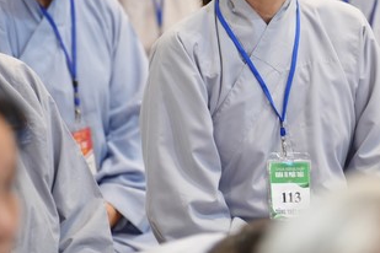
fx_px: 3335
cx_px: 247
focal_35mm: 316
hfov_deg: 6.5
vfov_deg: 4.3
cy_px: -7
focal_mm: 150
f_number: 2.8
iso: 2000
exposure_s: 1/100
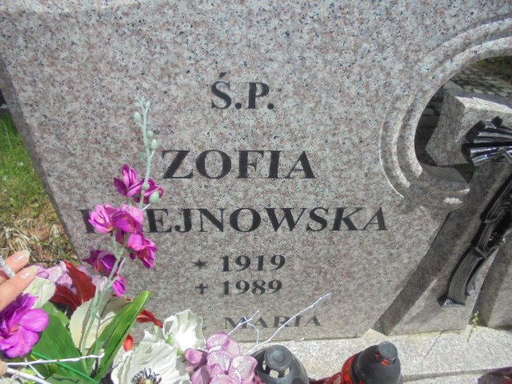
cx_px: 256
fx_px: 385
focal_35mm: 26
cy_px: 192
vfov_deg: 53.1
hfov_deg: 67.3
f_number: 11.5
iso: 100
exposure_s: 1/100
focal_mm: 4.6
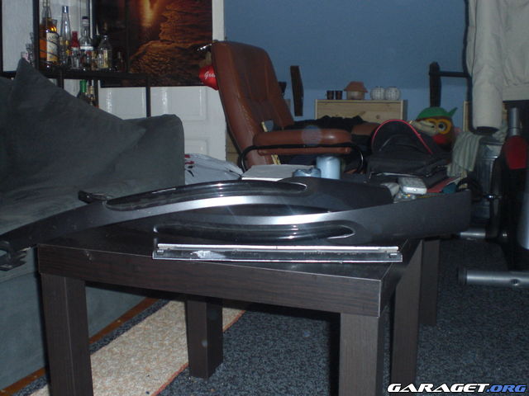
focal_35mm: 38
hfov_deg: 49.0
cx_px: 264
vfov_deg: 37.7
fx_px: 581
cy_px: 198
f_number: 3.1
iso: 200
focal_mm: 6.3
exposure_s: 1/60
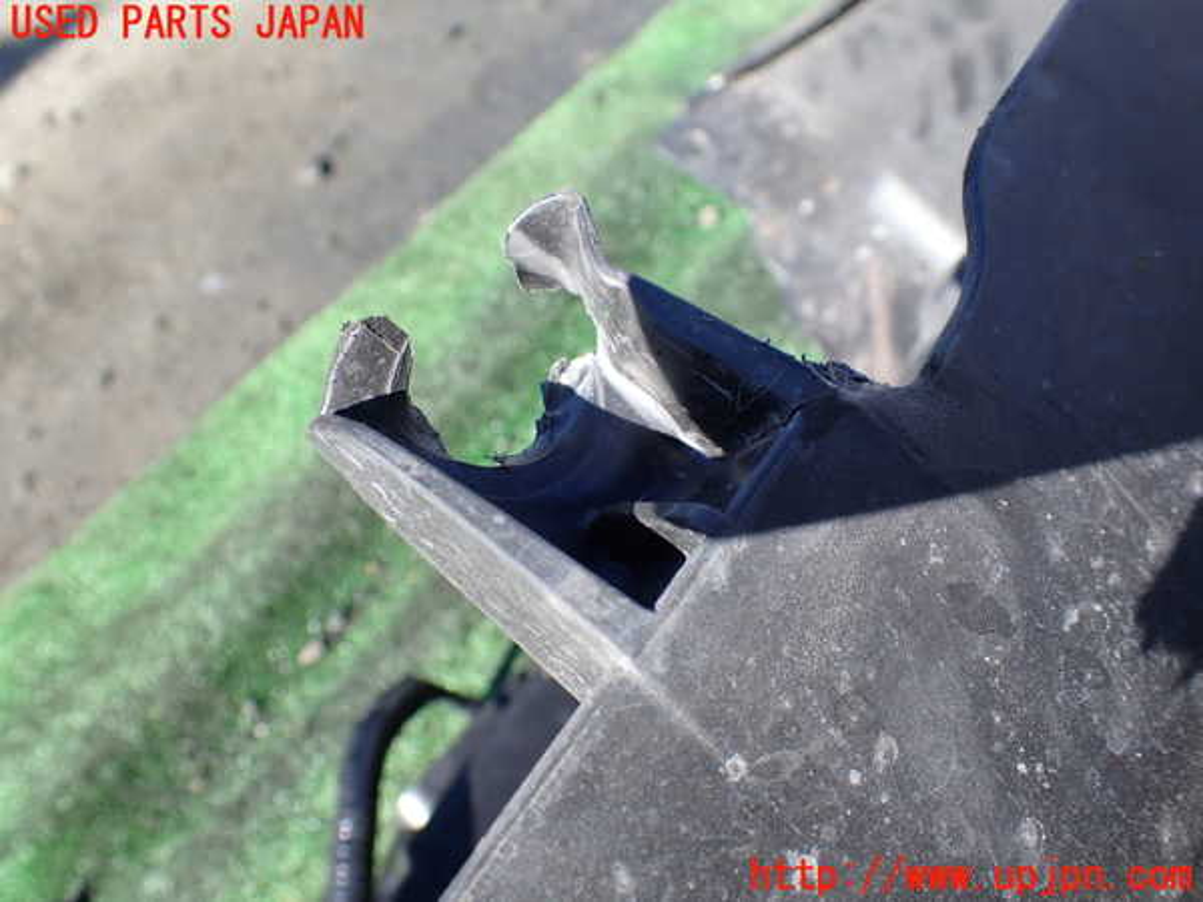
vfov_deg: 46.8
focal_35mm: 30
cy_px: 451
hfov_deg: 60.0
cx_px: 602
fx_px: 1043
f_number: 3.2
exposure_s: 1/320
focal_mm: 5.4
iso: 100
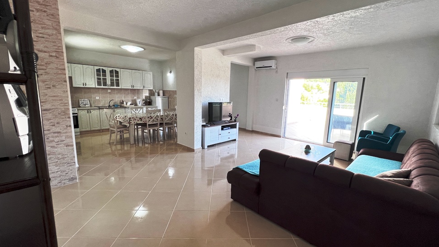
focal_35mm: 15
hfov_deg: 102.9
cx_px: 228
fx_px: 175
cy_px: 124
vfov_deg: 70.5
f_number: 1.8
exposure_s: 1/99
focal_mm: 1.57
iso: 80
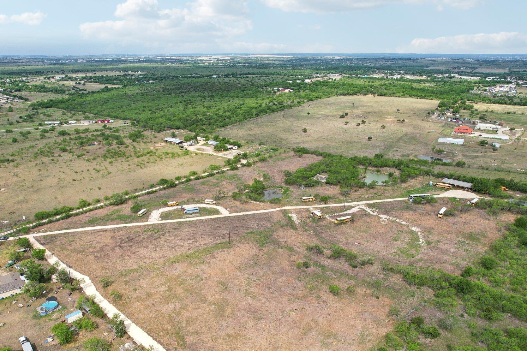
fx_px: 395
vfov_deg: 47.6
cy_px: 210
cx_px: 273
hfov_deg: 67.4
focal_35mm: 27
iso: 110
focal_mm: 8.4
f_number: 2.8
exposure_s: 1/2000
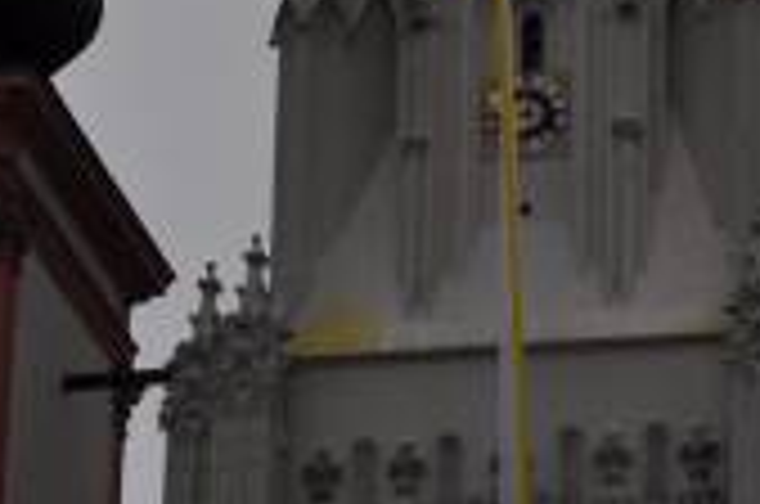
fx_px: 4867
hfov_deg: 8.9
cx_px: 616
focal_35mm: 231
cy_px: -428
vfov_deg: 5.8
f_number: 7.1
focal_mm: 36
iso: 200
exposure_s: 1/200
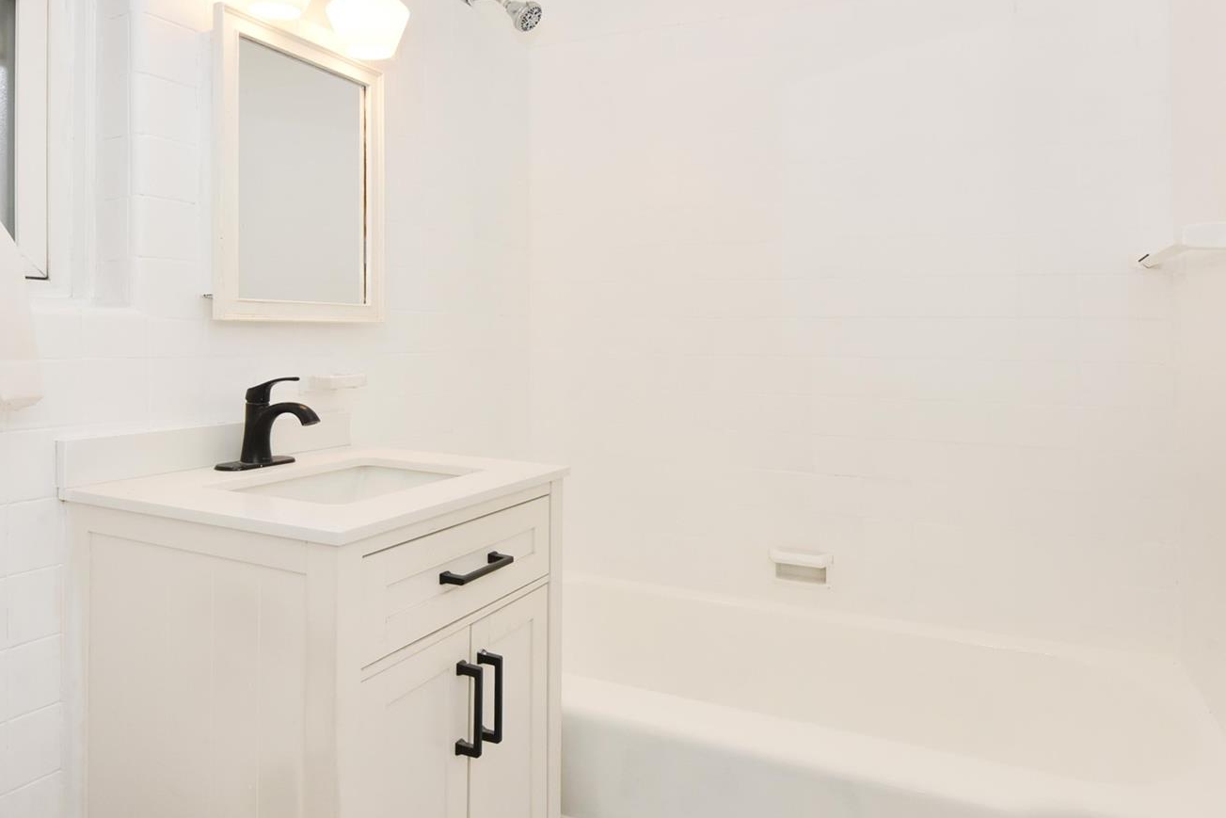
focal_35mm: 22
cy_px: 430
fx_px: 749
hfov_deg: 77.8
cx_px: 496
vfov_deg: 57.2
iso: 1250
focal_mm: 14
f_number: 14
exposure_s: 1/100
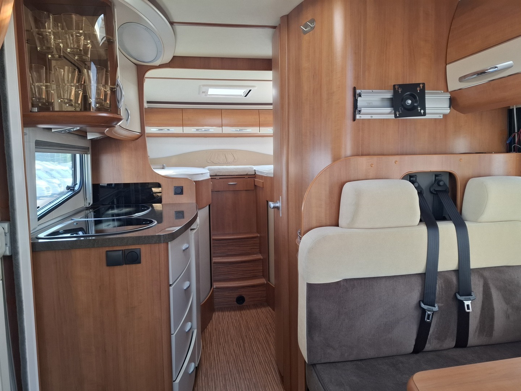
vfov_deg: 58.9
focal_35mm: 23
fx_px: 346
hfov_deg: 73.9
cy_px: 196
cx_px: 260
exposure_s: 1/120
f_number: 1.8
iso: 125
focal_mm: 5.54
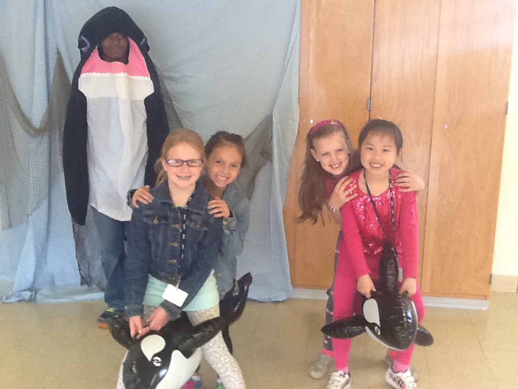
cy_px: 194
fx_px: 658
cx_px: 259
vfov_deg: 32.9
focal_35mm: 44
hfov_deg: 42.9
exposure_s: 1/30
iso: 80
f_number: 2.4
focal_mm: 2.03
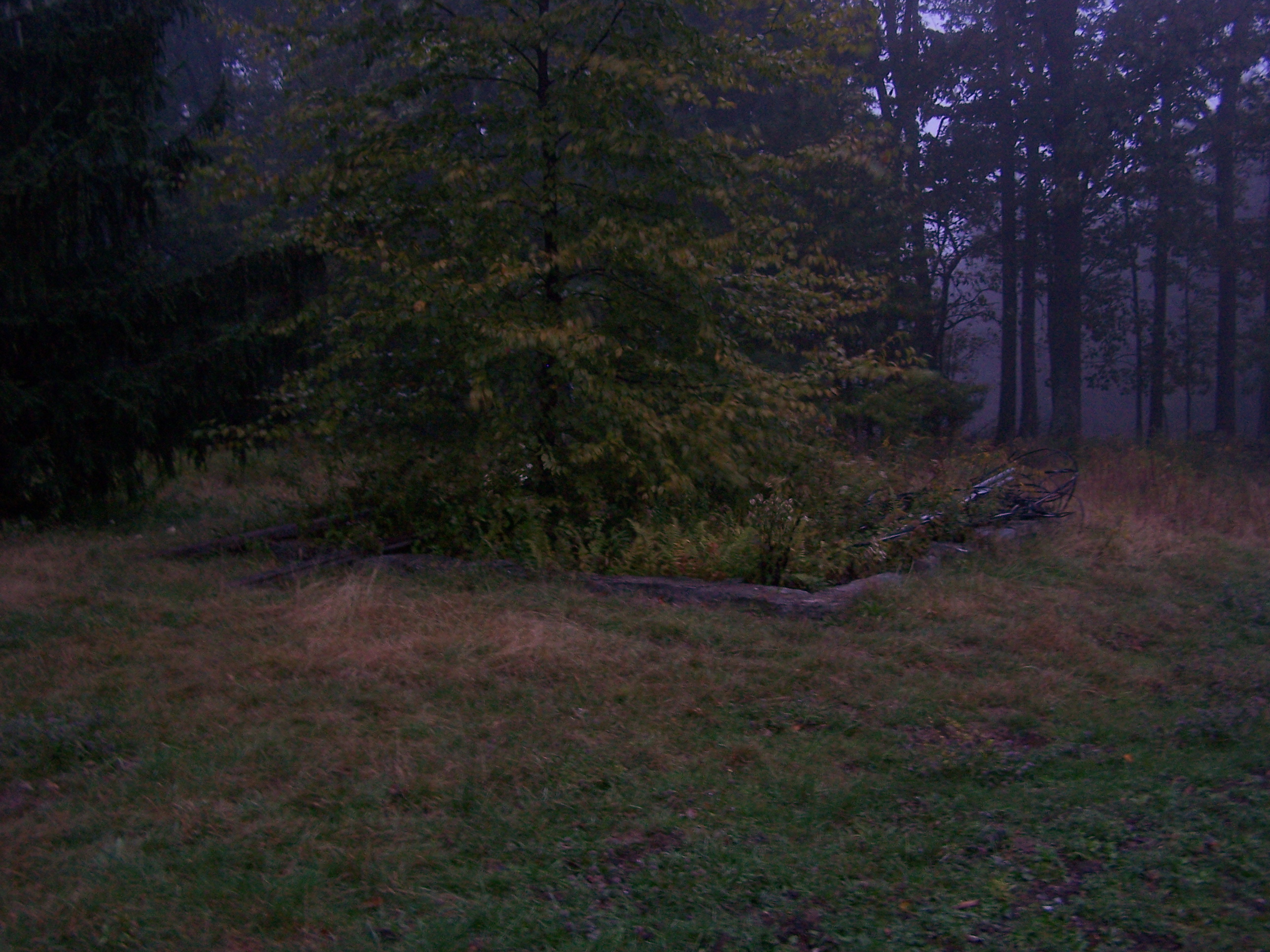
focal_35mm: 38
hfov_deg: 49.0
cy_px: 476
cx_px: 635
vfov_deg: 37.7
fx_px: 1394
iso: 140
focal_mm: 6.3
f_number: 2.8
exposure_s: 1/8
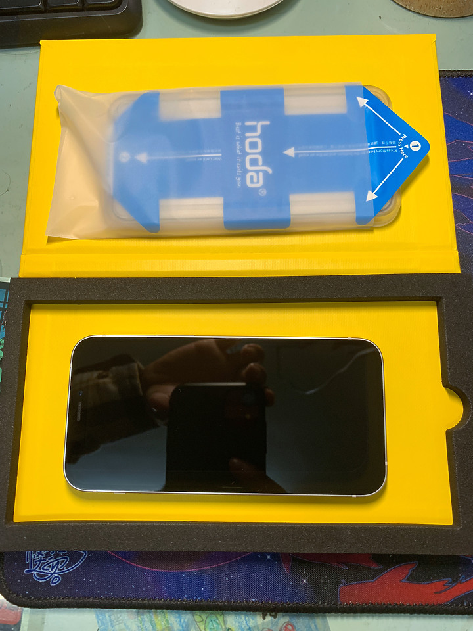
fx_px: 474
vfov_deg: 67.3
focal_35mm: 26
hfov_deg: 53.1
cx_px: 236
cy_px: 316
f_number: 1.8
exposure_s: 1/60
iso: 80
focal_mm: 4.25
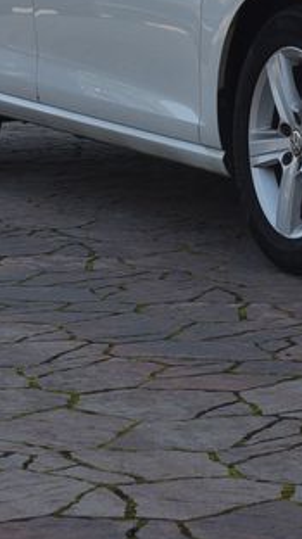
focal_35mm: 179
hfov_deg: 6.7
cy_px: -14
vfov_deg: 11.9
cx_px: 440
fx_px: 2554
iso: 500
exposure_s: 1/320
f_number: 9
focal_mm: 52
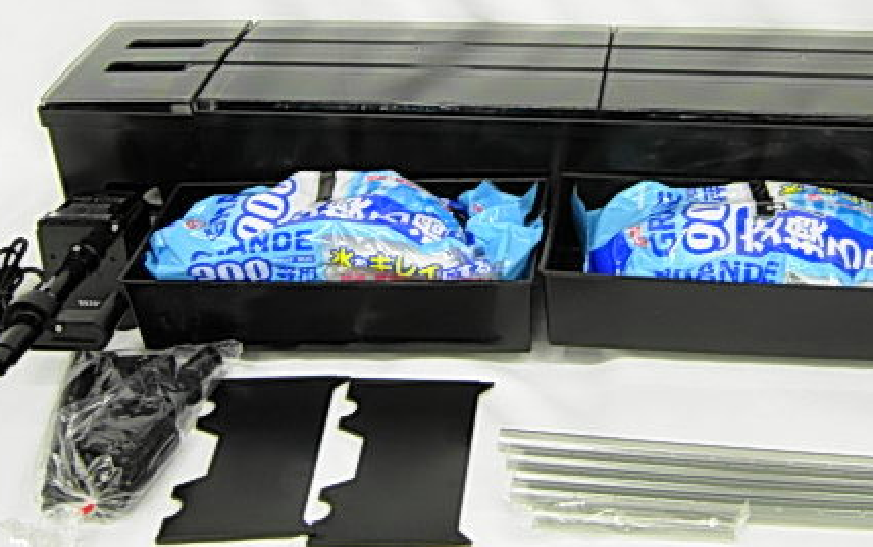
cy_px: 161
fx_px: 1357
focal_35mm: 57
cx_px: 589
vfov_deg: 22.6
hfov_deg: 35.3
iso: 50
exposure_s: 1/11.6
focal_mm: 7.5
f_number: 2.7
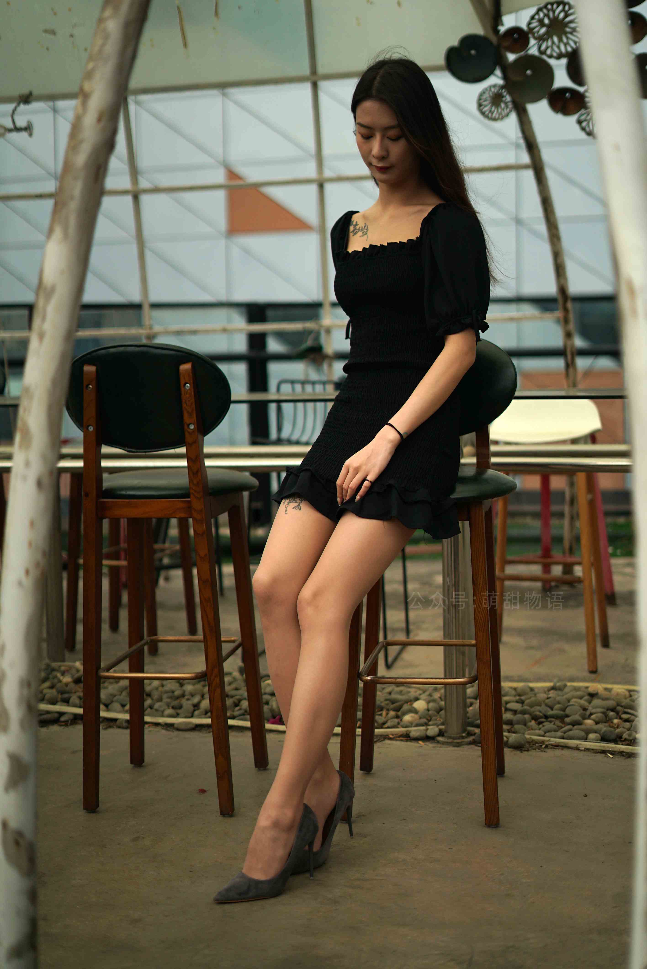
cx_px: 324
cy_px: 484
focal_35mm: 50
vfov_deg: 39.6
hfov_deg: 27.0
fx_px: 1346
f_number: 1.8
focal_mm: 50
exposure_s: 1/4000
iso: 200
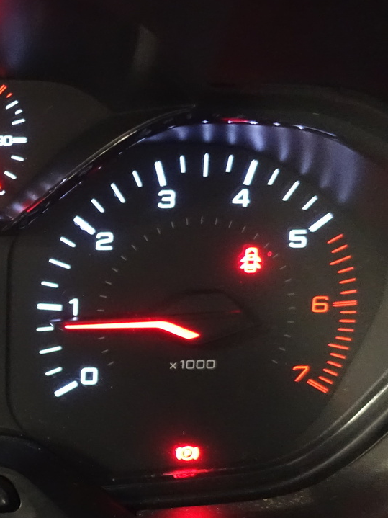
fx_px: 777
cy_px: 323
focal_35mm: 52
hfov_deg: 23.7
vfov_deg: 36.6
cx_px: -152
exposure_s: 1/60
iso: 3200
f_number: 1.8
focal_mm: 8.8
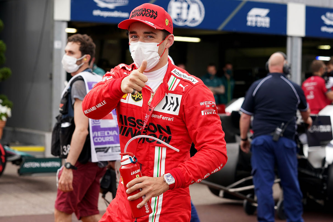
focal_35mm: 72
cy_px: 111
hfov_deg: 28.1
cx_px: 166
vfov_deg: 18.9
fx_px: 666
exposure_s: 1/800
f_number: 4
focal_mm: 72
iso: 800
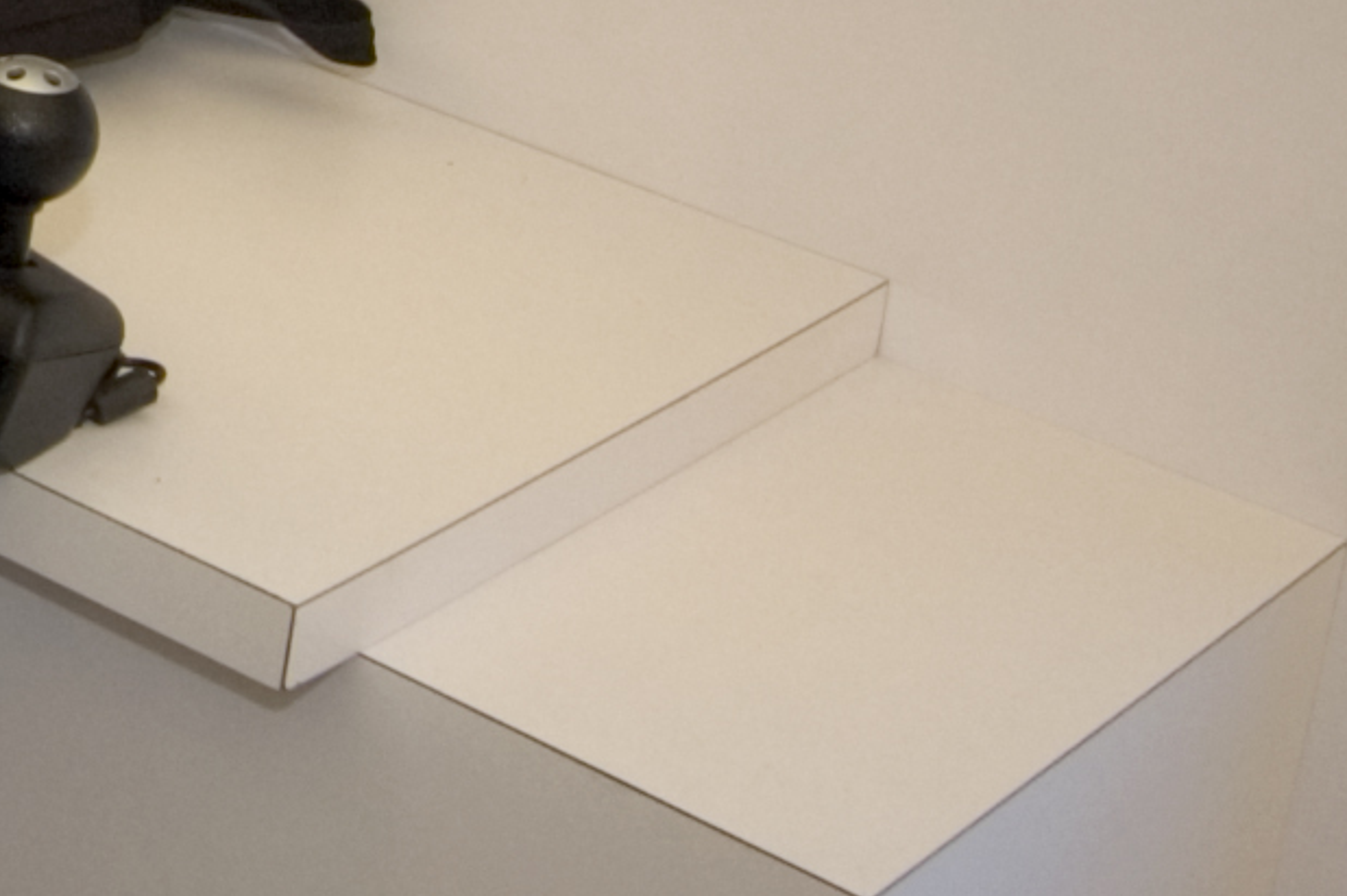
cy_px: -604
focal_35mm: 109
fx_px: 4091
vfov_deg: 11.7
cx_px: -959
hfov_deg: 16.2
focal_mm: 15
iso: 400
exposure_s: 1/90
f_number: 3.5
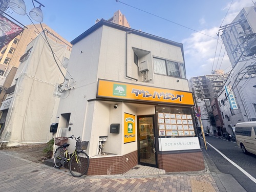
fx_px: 104
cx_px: 128
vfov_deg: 85.7
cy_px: 96
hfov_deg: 102.1
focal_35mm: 14
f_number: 2.2
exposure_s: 1/100
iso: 40
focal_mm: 2.22
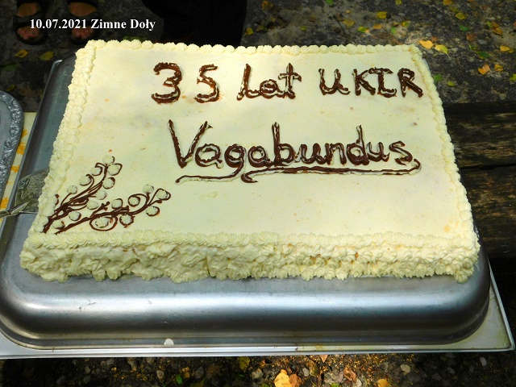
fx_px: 537
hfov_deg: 51.4
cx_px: 258
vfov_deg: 39.7
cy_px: 194
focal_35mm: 36
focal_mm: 6.3
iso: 125
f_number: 3.5
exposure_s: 1/1250
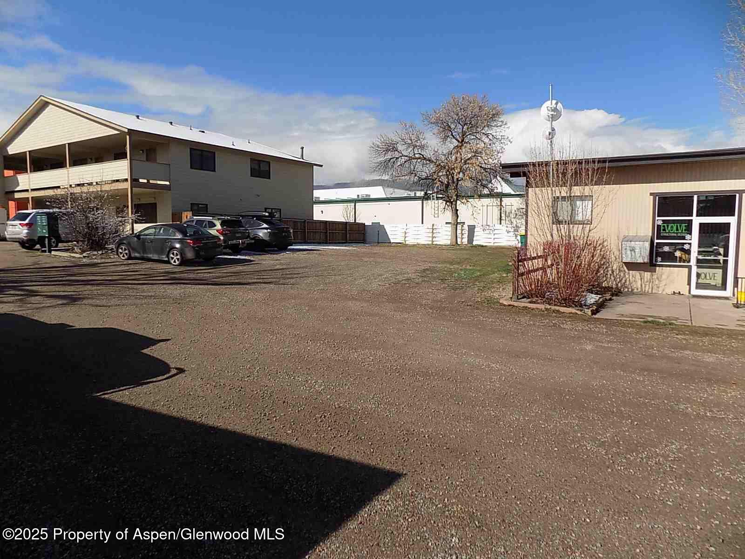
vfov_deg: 58.9
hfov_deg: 73.9
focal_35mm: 23
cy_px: 280
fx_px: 495
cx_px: 372
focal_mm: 4
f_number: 9.9
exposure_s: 1/160
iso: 80
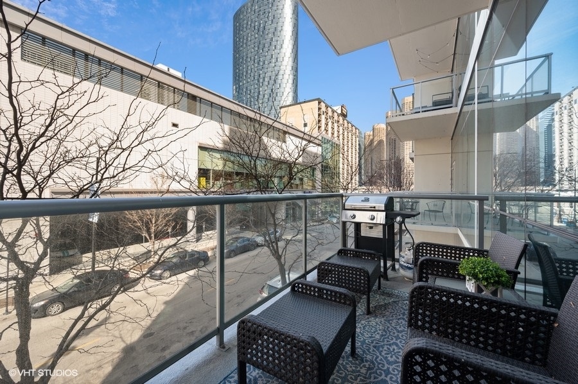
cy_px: 192
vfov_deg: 81.1
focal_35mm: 14
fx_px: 225
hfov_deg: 104.3
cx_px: 289
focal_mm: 14
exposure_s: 1/6
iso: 100
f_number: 8
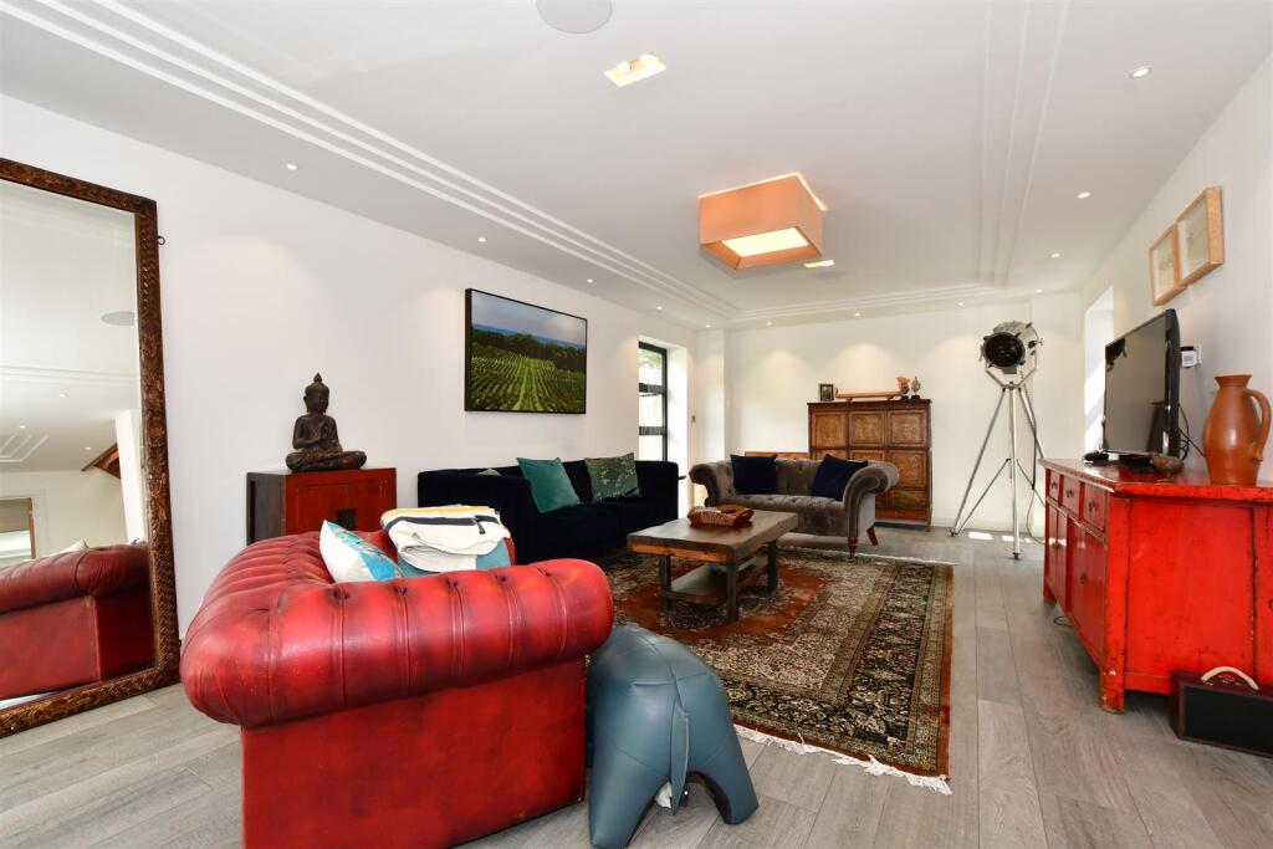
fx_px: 530
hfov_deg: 100.4
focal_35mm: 15
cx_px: 636
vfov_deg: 77.3
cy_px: 424
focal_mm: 10
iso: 320
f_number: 8
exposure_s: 1/25
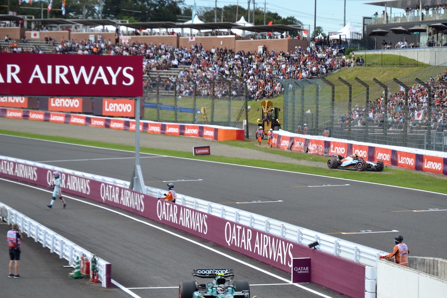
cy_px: 149
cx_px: 224
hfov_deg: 19.5
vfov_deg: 13.0
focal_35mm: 105
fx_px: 1304
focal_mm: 70
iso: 220
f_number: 5.6
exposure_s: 1/500
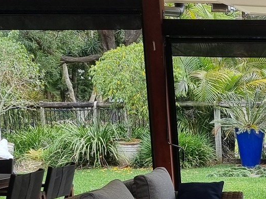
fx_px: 768
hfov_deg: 17.4
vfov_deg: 14.4
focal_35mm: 100
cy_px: 229
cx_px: 416
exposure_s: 1/536
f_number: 1.8
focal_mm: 5.4
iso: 50
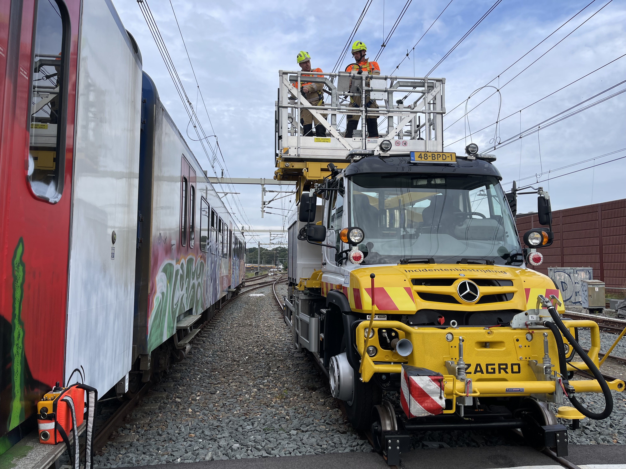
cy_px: 234
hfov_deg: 67.3
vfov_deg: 53.1
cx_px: 313
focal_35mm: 26
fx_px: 470
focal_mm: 5.1
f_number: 1.6
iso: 32
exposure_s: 1/1795
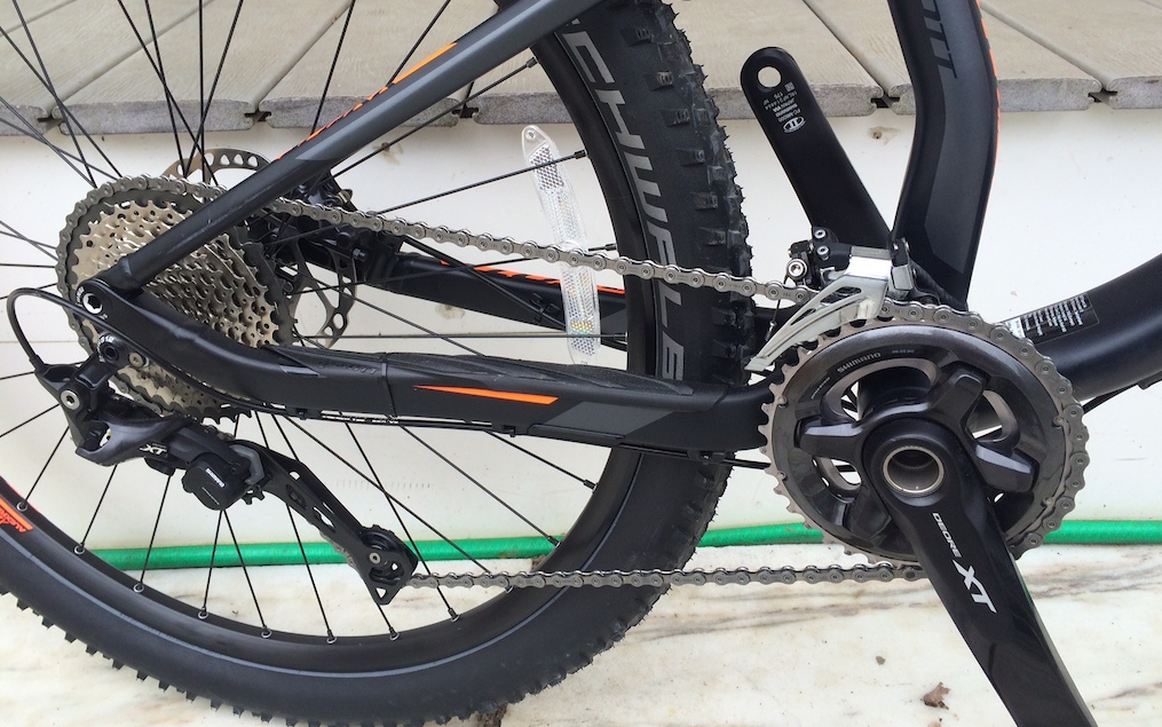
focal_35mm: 31
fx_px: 982
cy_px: 299
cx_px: 584
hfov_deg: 61.2
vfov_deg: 40.5
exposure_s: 1/570
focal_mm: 4.15
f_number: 2.2
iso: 32
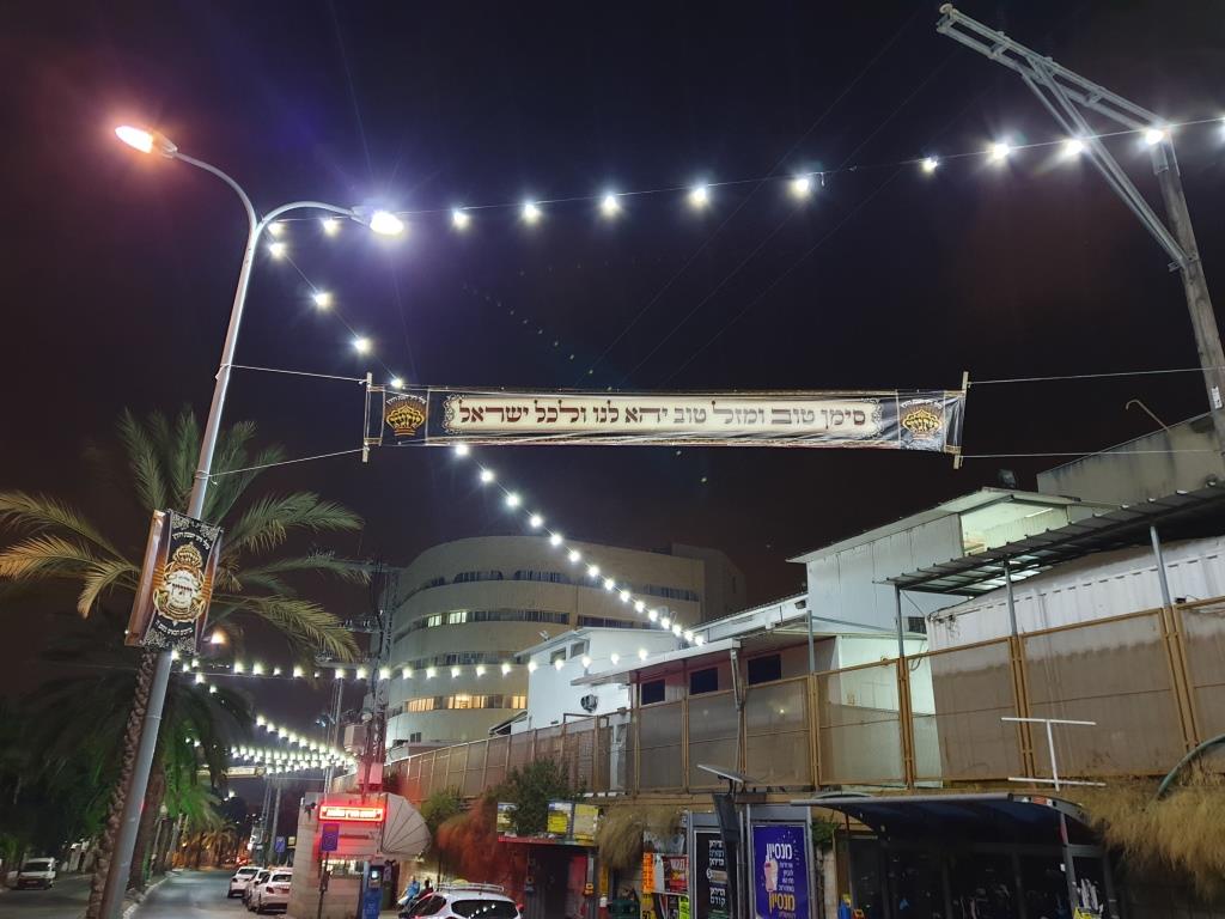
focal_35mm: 26
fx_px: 920
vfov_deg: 53.1
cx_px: 612
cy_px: 460
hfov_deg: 67.3
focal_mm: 4.3
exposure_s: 1/14
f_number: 1.5
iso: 250
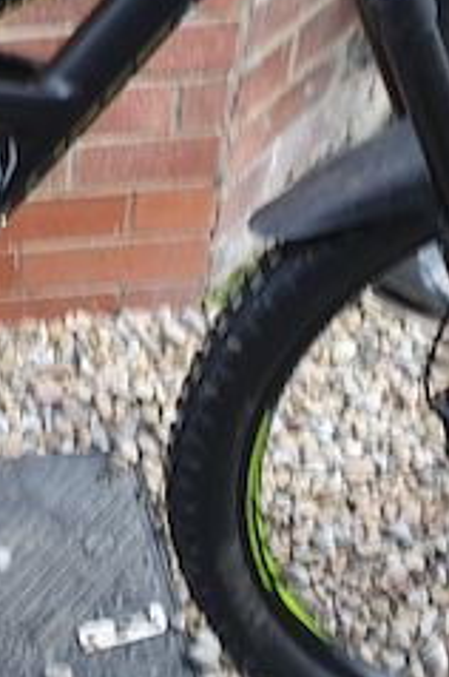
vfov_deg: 22.2
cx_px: -136
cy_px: 171
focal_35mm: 91
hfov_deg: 14.4
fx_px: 1707
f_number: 2.4
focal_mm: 4.3
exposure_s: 1/50
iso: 80
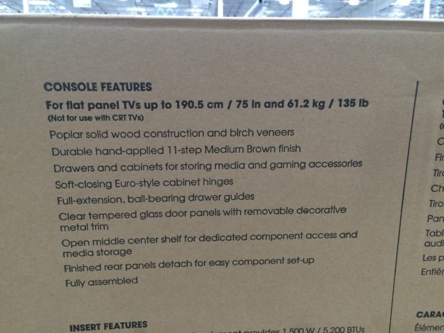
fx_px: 372
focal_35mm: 29
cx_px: 222
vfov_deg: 48.2
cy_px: 166
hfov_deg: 61.7
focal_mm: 4.15
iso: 200
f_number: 2.2
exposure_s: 1/30
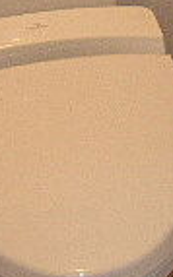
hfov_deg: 9.8
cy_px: 8
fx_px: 1006
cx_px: 111
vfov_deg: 15.5
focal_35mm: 133
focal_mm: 4.9
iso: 400
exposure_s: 1/60
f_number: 2.6
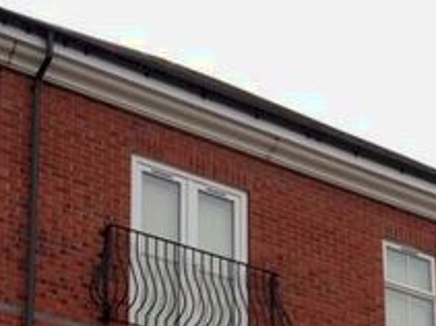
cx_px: 279
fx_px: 1460
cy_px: 507
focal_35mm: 116
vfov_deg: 12.1
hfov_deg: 17.0
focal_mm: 4.28
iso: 50
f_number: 2.4
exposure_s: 1/1062
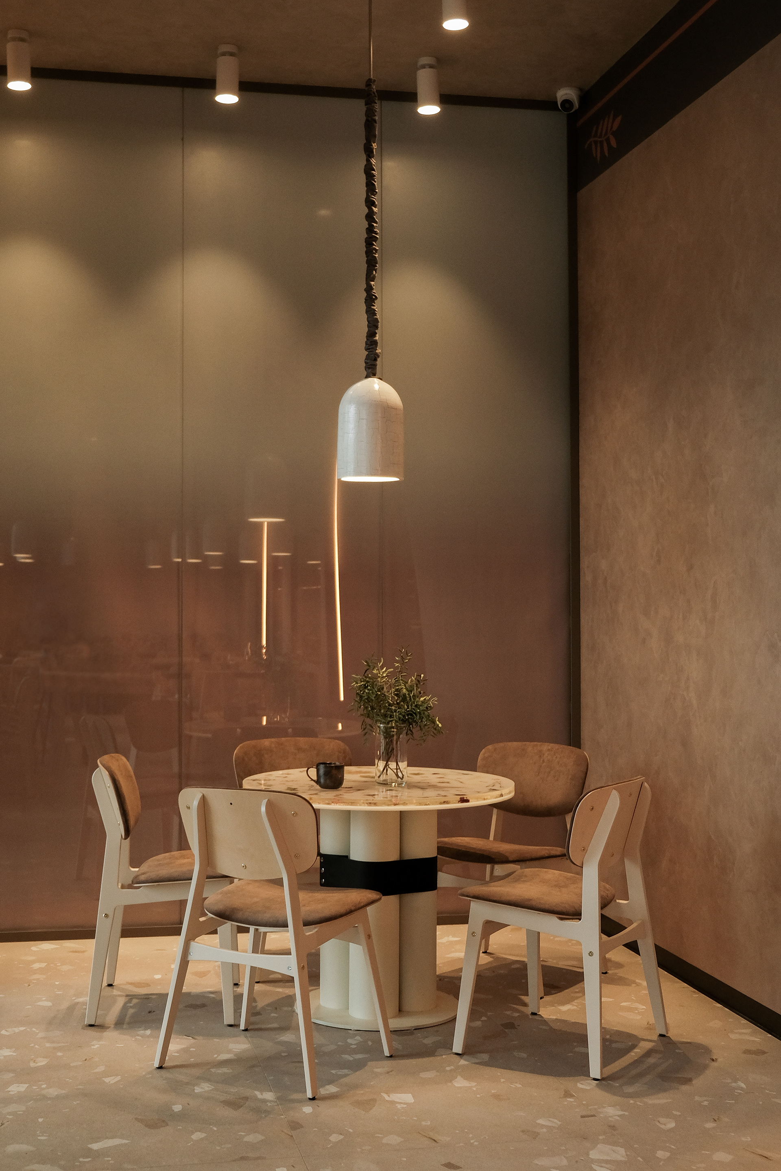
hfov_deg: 37.9
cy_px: 586
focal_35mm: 35
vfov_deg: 54.4
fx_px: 1139
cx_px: 390
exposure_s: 1/125
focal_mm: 23.3
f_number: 3.2
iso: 640
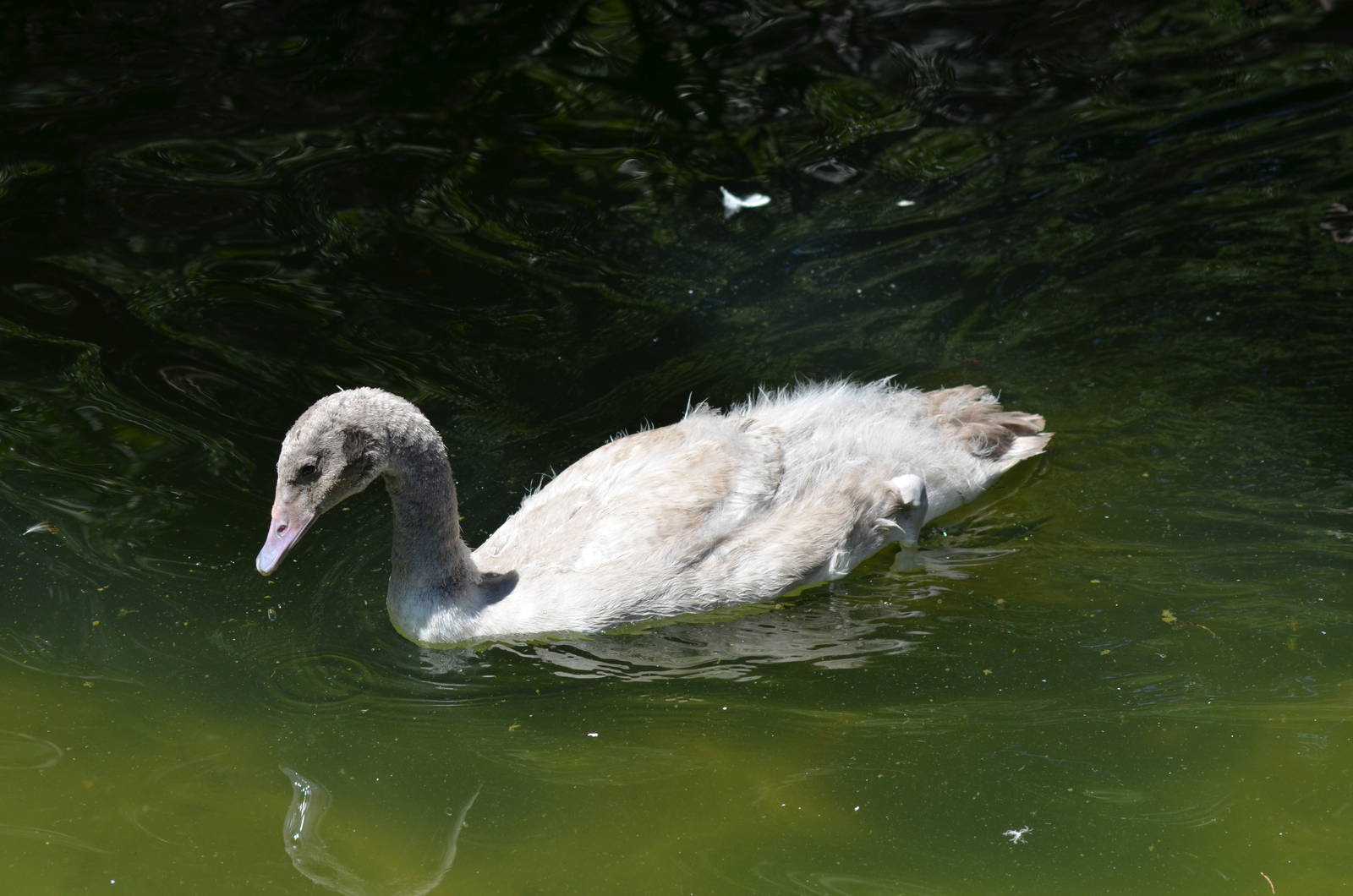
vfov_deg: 13.0
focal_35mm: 105
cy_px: 448
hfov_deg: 19.5
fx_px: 3938
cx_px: 676
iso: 220
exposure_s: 1/500
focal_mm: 70
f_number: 5.6
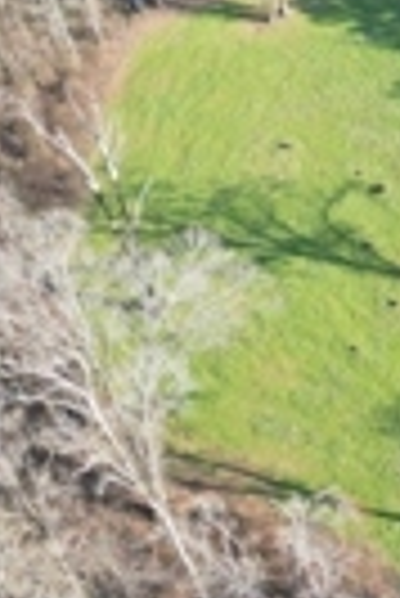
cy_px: 337
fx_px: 1247
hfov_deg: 16.7
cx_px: 589
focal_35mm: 75
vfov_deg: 26.9
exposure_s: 1/640
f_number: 1.7
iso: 100
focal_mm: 6.72
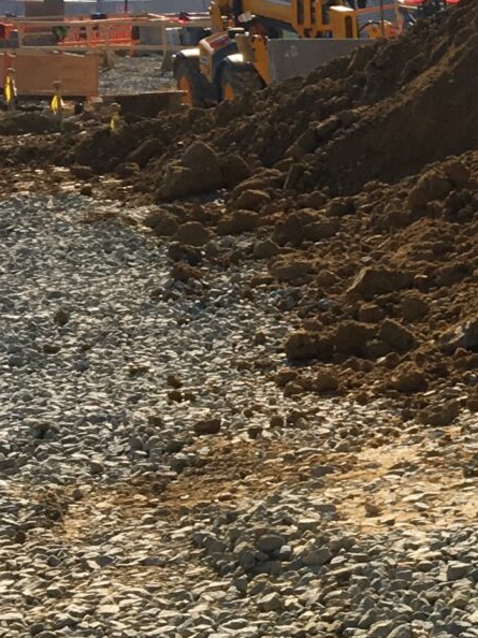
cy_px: 190
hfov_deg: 10.7
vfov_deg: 15.7
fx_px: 2303
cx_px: 1010
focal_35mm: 125
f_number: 2.2
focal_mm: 4.15
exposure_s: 1/1425
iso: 25
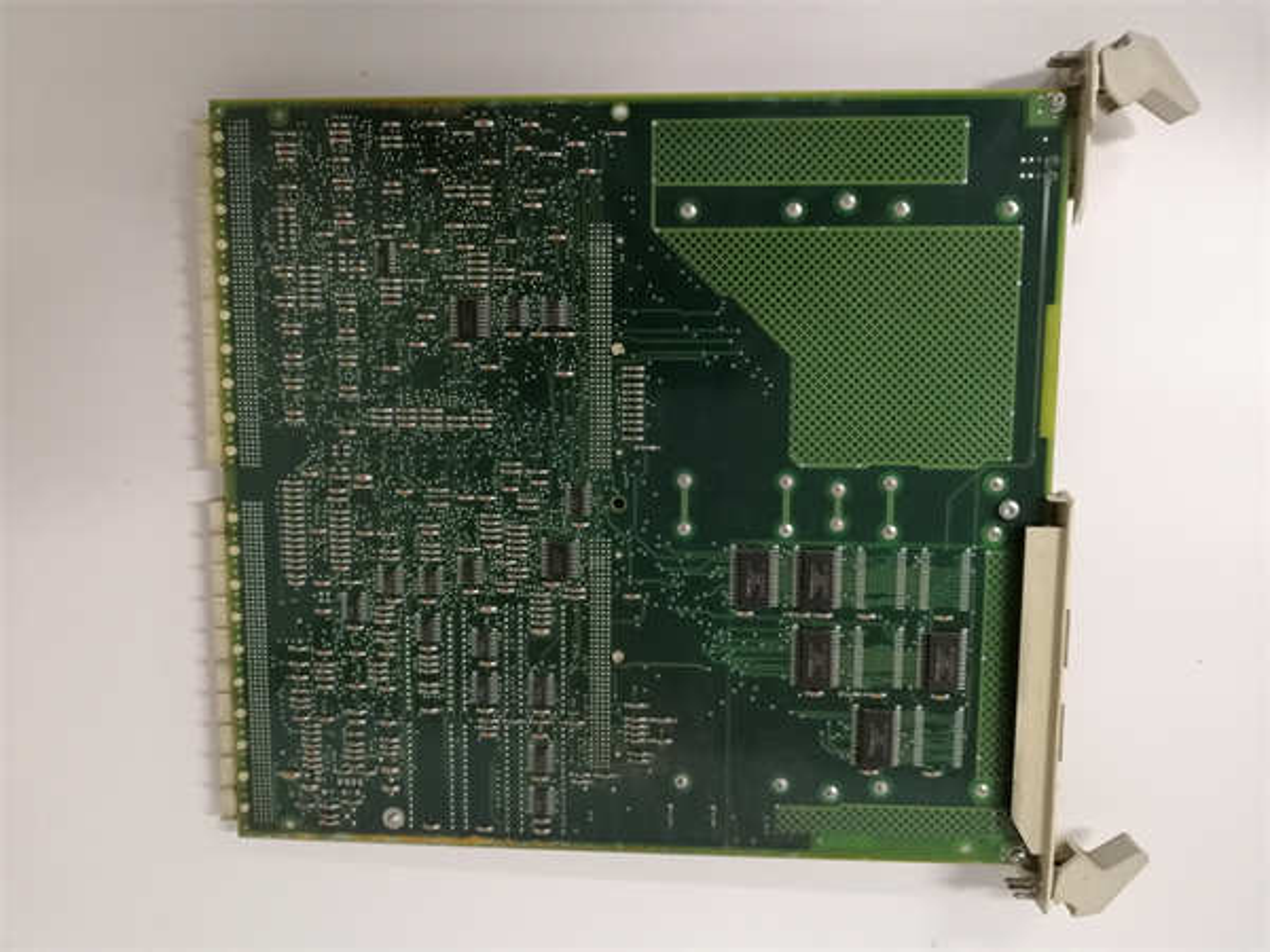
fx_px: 954
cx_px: 635
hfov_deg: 67.3
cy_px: 476
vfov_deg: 53.1
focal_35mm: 26
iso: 320
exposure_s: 1/33.3
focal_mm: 3.81
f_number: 2.2
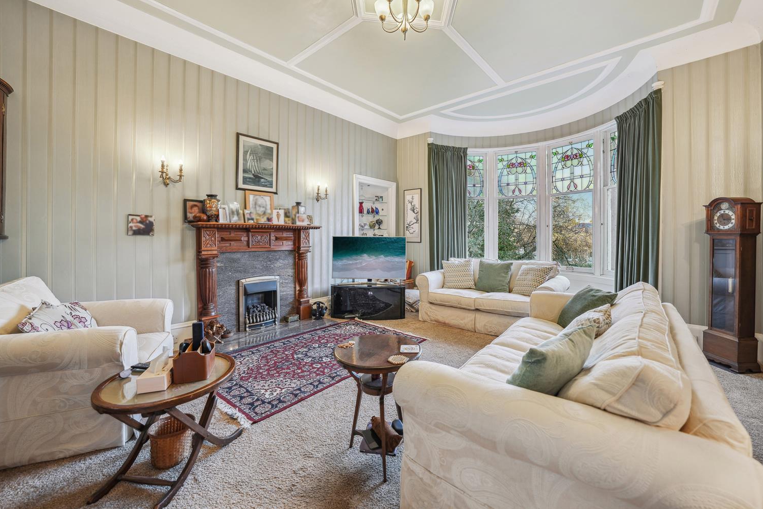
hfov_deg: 108.3
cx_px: 396
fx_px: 276
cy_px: 235
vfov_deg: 85.3
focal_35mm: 13
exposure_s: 1/40
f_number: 3.2
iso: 200
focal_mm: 12
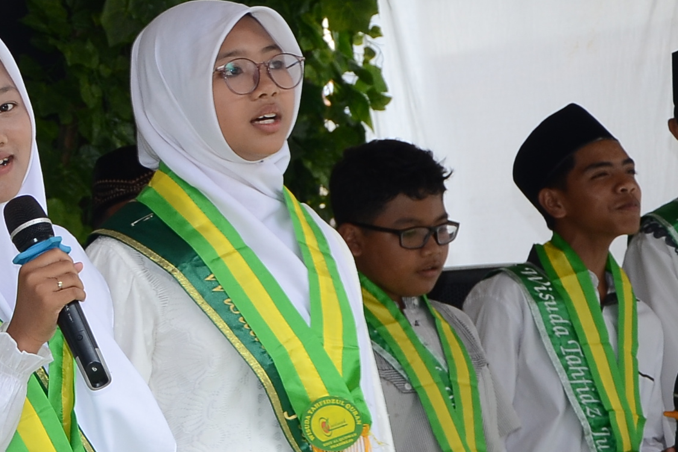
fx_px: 4633
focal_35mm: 246
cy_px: 350
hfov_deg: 8.2
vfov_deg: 5.6
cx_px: -398
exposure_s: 1/125
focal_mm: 50
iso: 250
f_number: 5.6
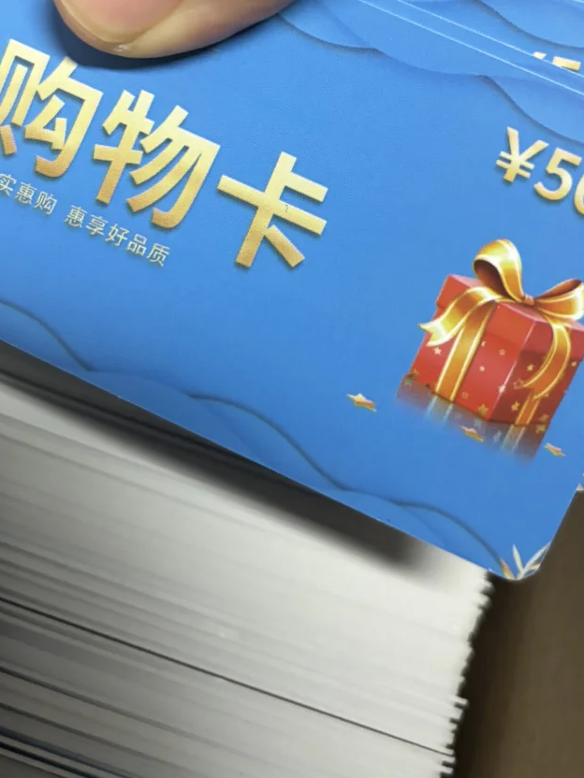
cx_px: 313
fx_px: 1012
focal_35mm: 45
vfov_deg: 40.5
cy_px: 168
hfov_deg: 32.2
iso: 400
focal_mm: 5.96
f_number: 1.6
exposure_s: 1/50
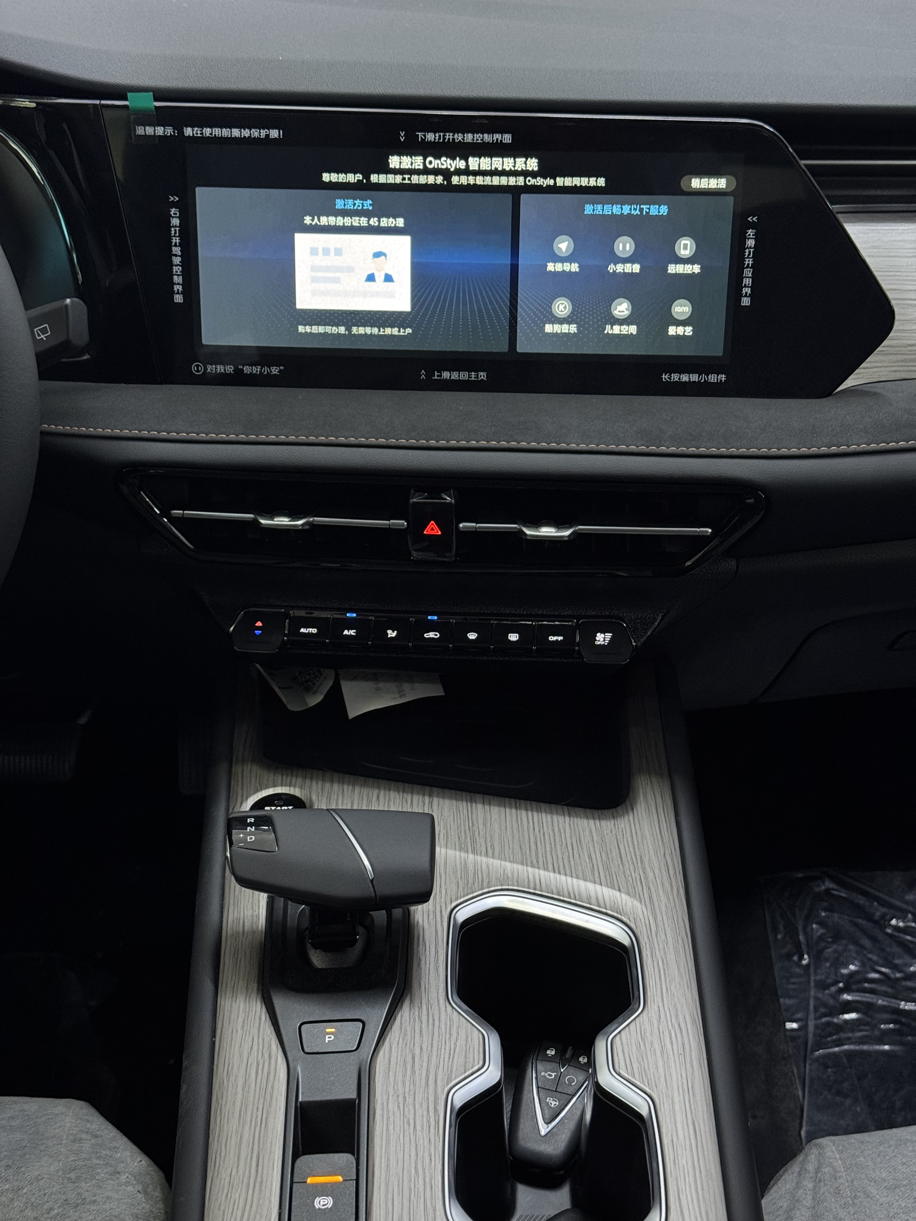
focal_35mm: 48
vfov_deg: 39.7
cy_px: 610
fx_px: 1694
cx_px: 458
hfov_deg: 30.3
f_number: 1.78
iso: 400
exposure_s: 1/33
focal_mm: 6.76
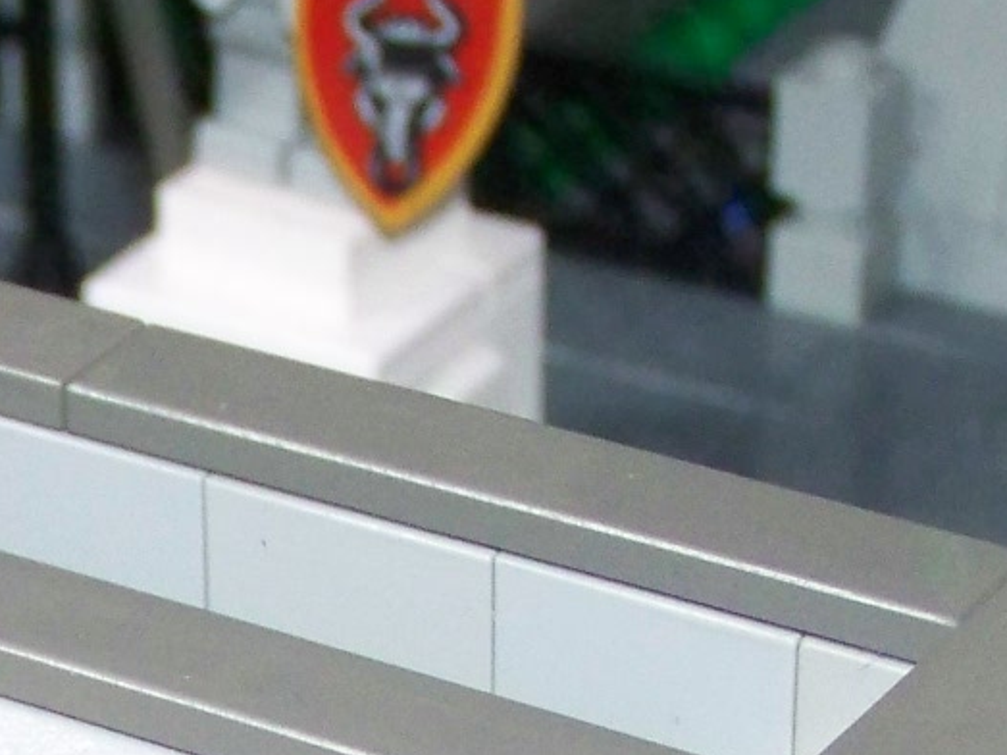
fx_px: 6718
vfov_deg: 6.4
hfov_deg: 8.4
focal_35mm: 231
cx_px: -325
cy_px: 1040
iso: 200
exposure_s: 1/30
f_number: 3.2
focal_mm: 9.8
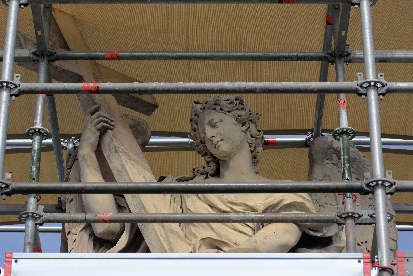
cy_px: 142
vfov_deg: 11.8
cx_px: 190
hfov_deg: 17.6
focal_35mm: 116
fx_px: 1331
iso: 400
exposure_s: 1/1600
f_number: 6.3
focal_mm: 70
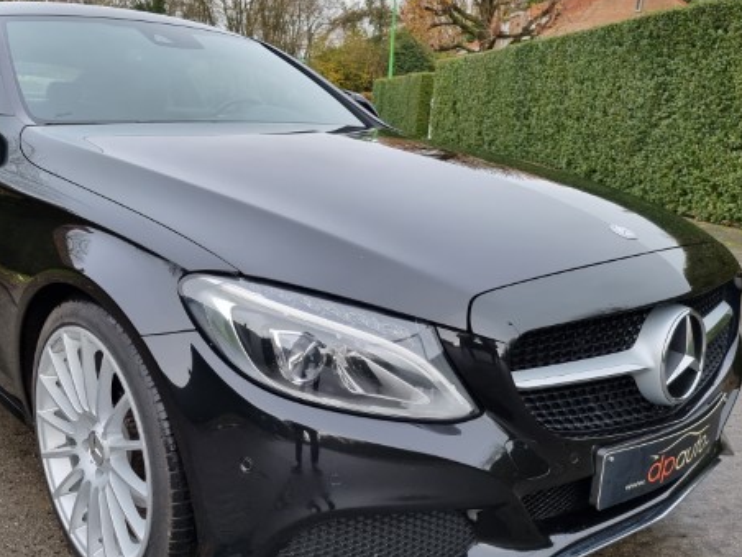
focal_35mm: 34
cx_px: 273
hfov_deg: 53.3
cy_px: 325
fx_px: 729
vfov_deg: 41.7
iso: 50
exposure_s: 1/100
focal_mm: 6.7
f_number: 1.8
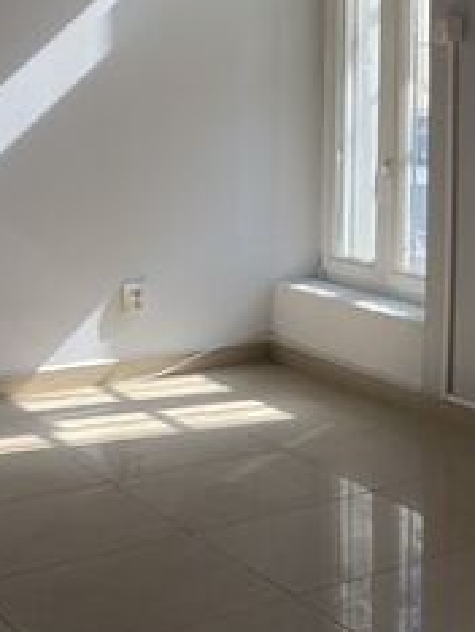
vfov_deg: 27.1
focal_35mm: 71
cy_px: 192
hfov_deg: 19.0
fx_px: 1297
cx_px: 637
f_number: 1.8
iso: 25
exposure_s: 1/413
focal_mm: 4.25
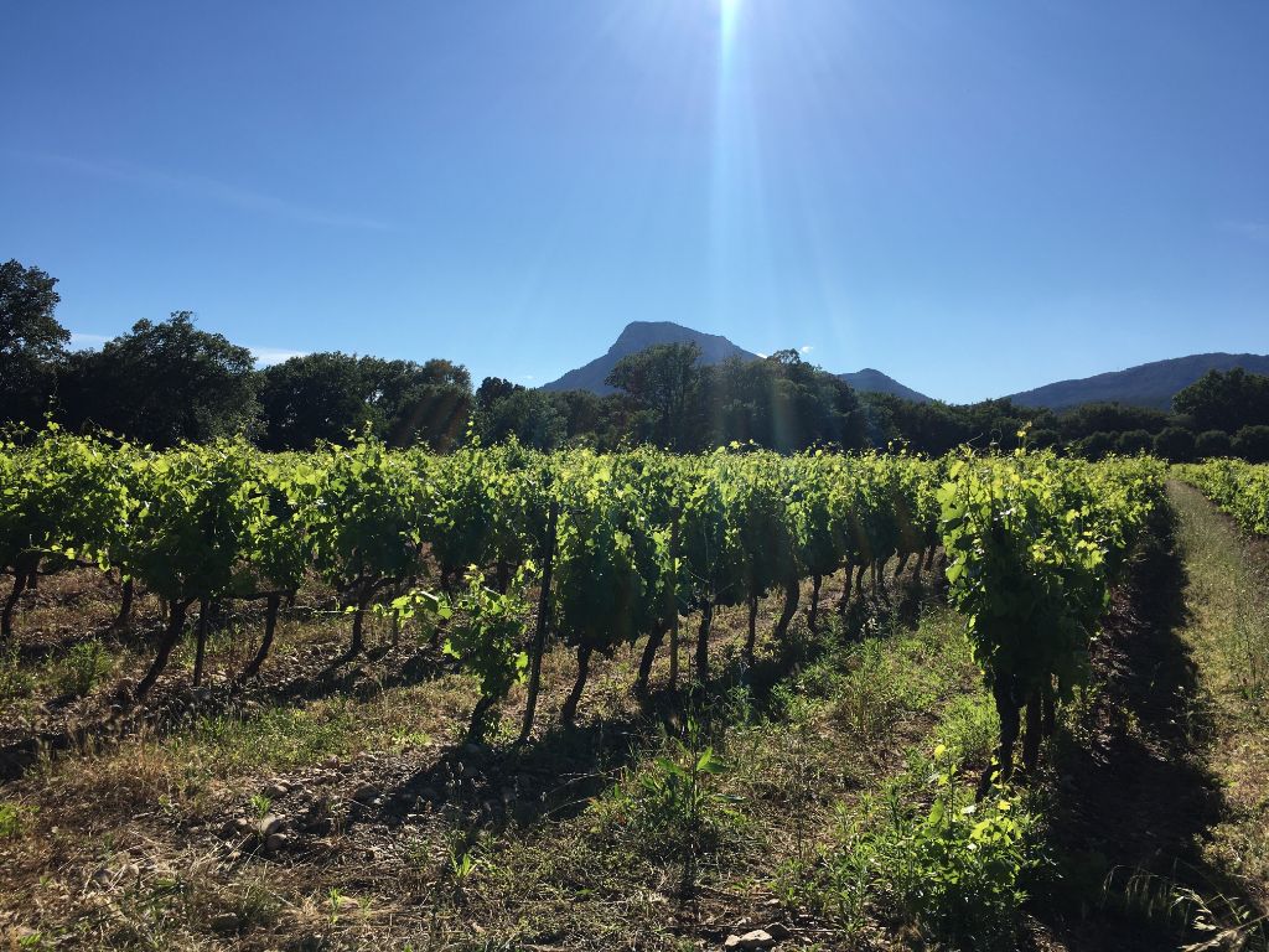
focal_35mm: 29
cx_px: 634
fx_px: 1063
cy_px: 476
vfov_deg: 48.2
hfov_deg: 61.7
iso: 25
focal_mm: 4.15
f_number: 2.2
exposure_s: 1/2198
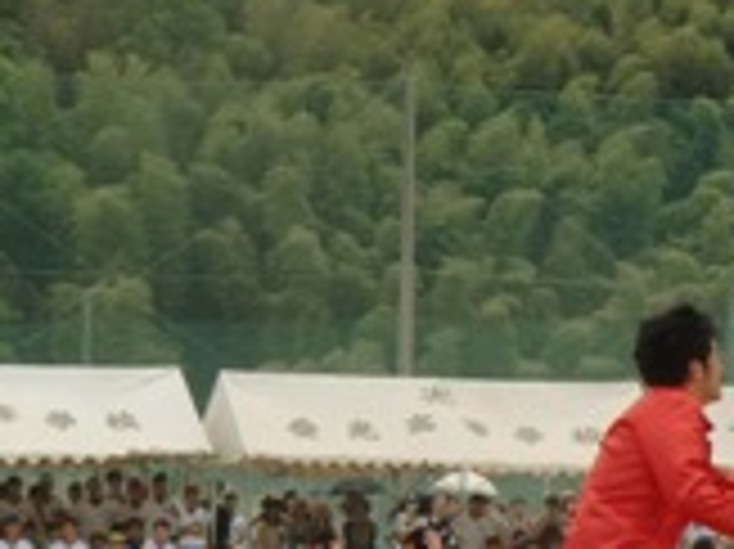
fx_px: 6123
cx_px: 977
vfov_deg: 5.1
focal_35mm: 289
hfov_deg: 6.8
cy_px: 477
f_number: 5
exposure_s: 1/640
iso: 64
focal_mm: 18.8
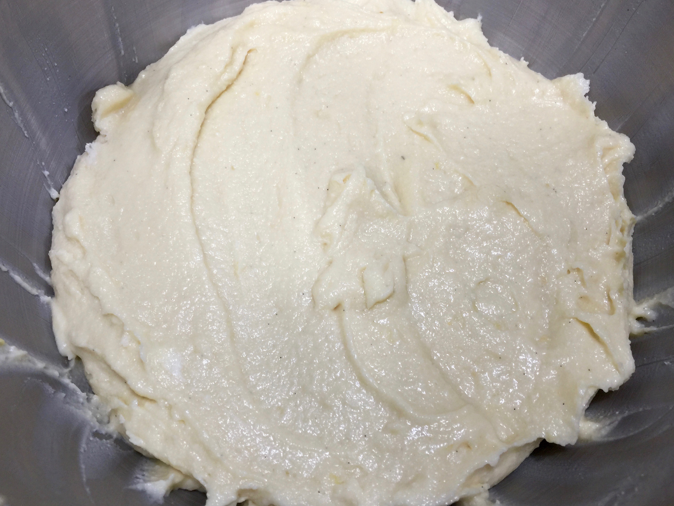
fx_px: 604
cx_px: 339
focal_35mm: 31
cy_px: 251
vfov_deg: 45.4
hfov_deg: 58.3
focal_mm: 4.15
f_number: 2.2
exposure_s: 1/30
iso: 32
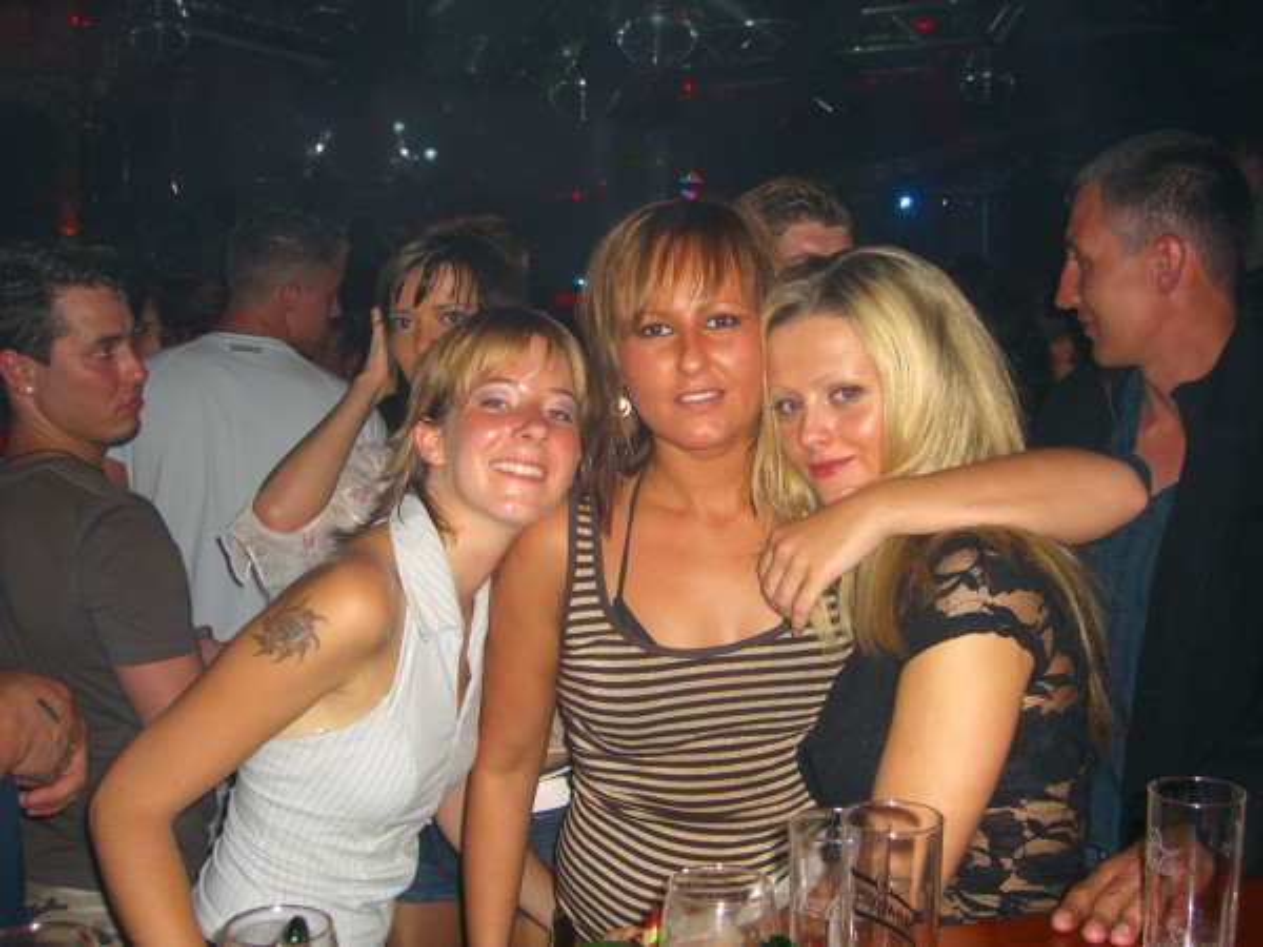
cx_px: 632
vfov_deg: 37.7
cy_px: 474
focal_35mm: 38
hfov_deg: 49.0
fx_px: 1386
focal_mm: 7.9
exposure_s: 1/60
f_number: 2.8
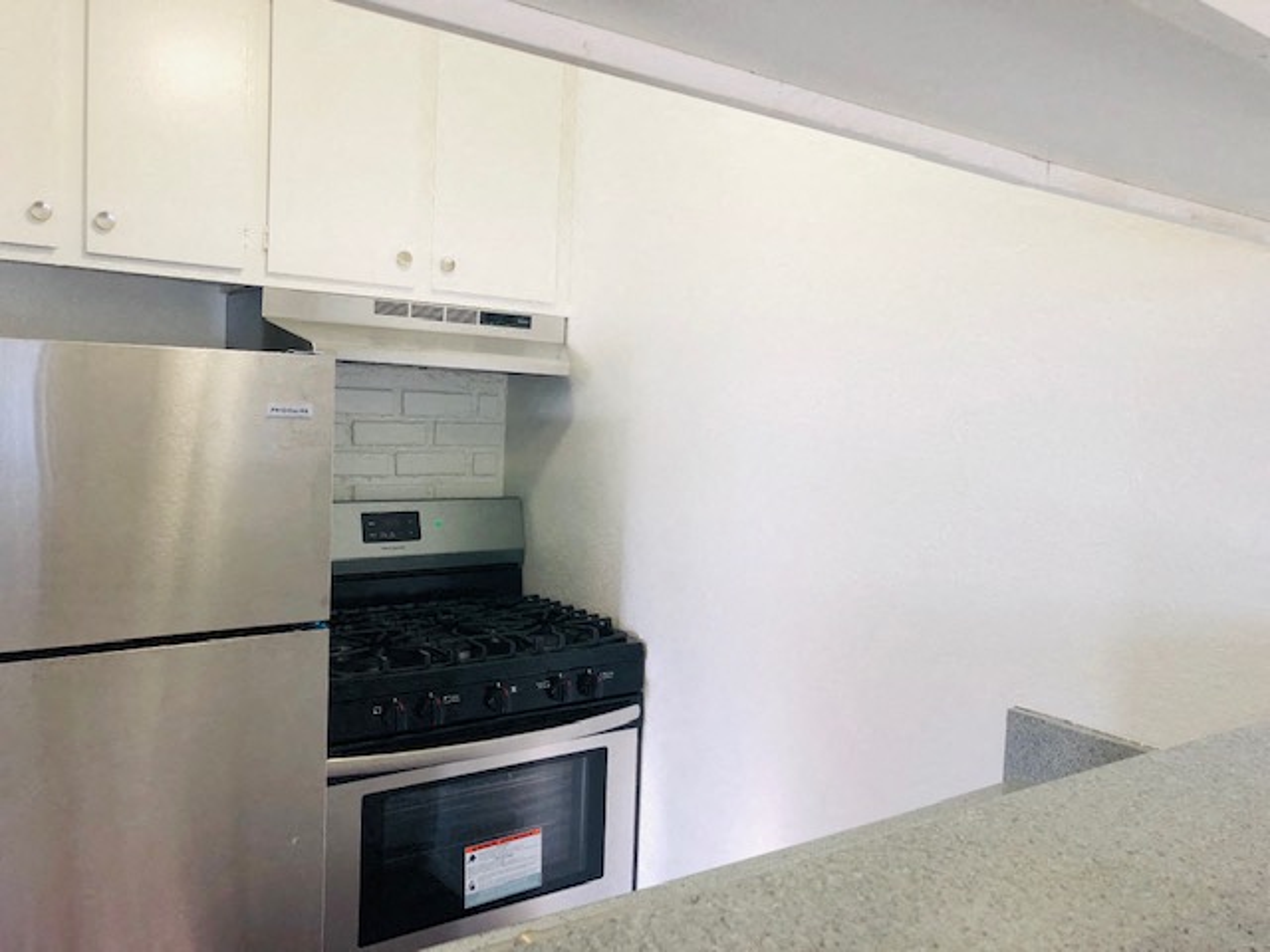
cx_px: 635
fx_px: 1027
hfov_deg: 63.4
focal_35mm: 28
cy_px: 476
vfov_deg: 49.7
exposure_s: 1/30
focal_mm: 4
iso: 32
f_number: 1.8
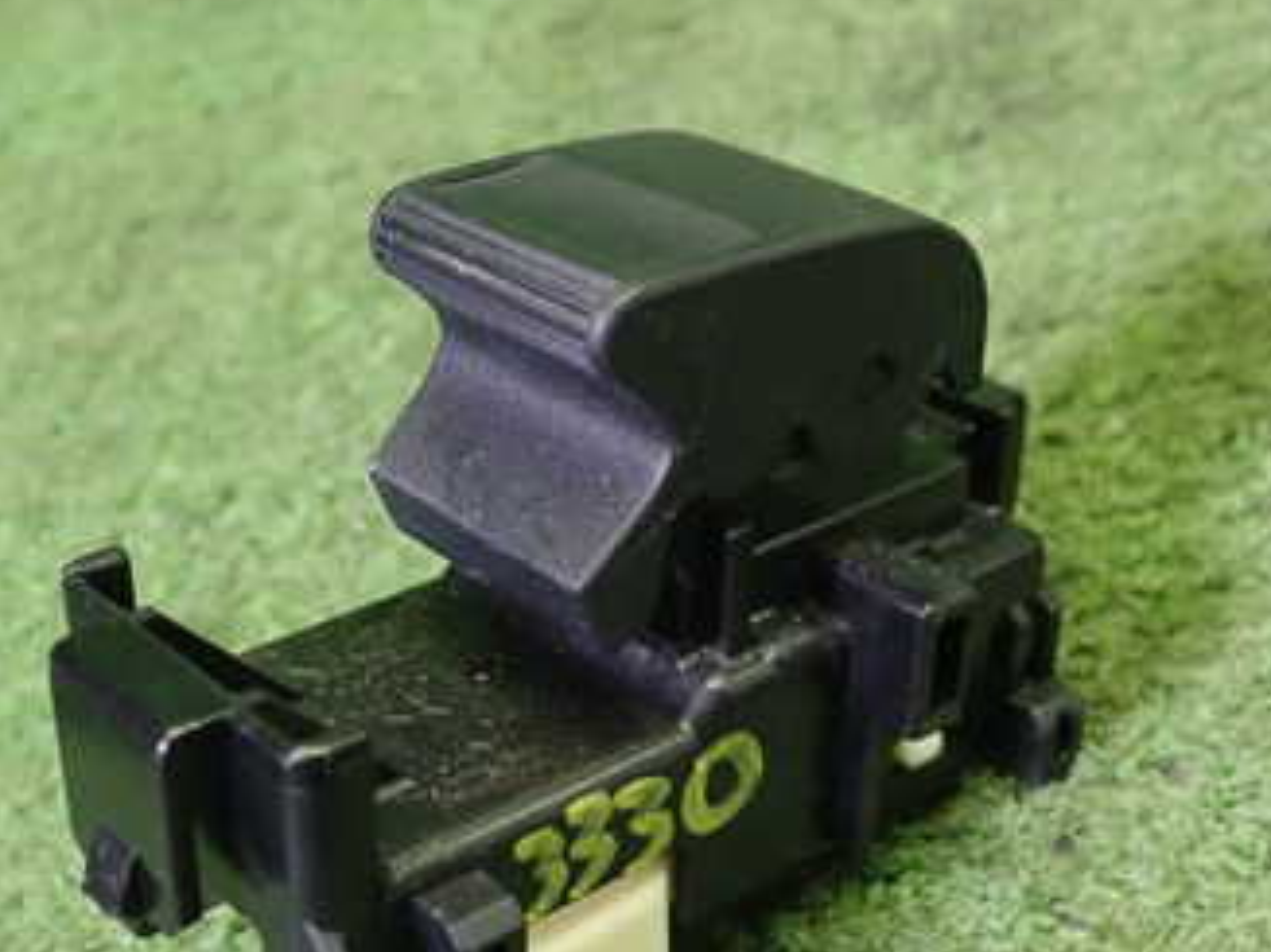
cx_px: 599
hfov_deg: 34.9
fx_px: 2019
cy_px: 688
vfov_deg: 26.3
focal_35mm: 55
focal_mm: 5.5
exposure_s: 1/125
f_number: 2.3
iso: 800
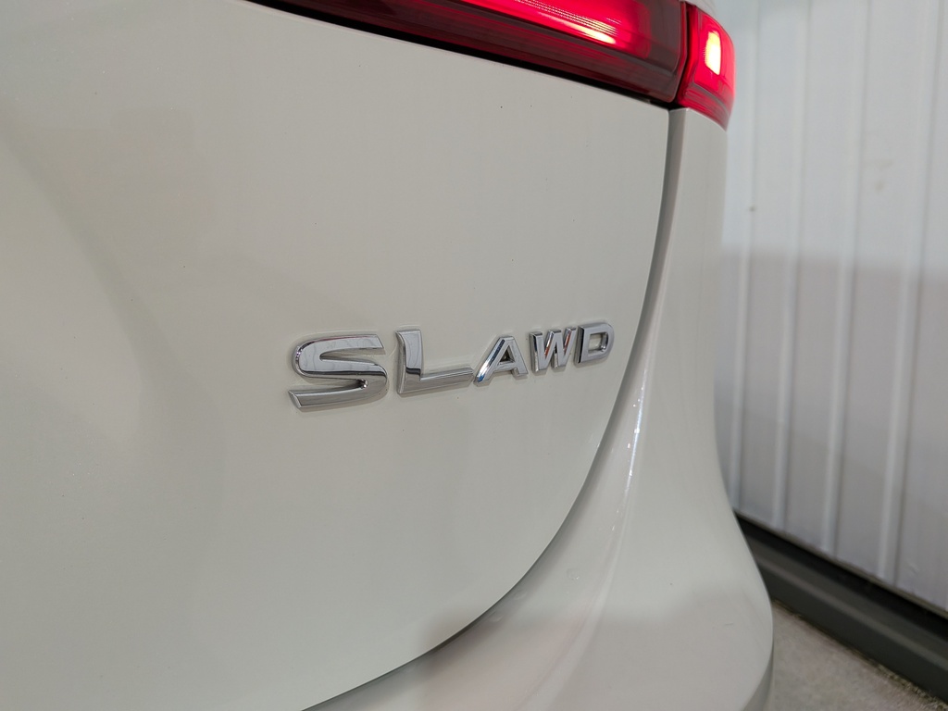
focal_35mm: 24
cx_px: 474
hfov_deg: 71.6
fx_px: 657
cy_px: 356
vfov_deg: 56.8
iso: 129
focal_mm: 4.53
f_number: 1.7
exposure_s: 1/120
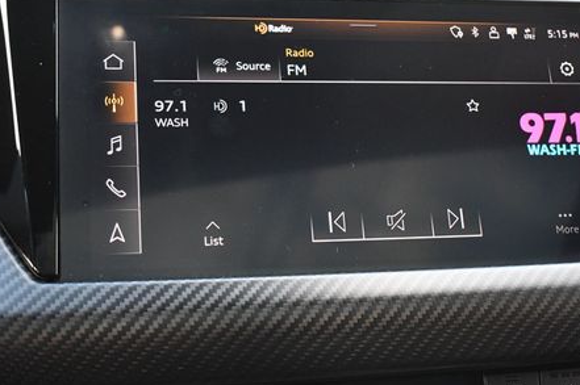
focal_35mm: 61
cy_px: 167
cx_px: 337
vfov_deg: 22.2
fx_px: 982
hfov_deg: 32.9
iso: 1800
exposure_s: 1/125
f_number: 4.2
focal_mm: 28
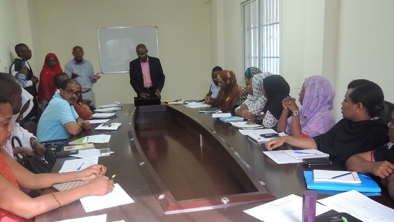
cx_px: 196
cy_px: 144
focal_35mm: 34
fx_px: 355
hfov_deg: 58.0
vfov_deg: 34.4
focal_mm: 5.5
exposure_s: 1/13
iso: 400
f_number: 3
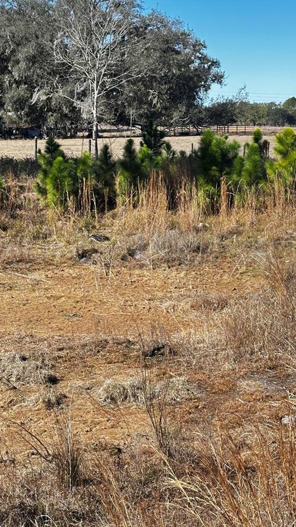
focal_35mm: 68
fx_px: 949
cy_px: 260
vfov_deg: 31.0
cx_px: 174
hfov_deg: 17.7
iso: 64
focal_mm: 6.86
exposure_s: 1/980
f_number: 1.78
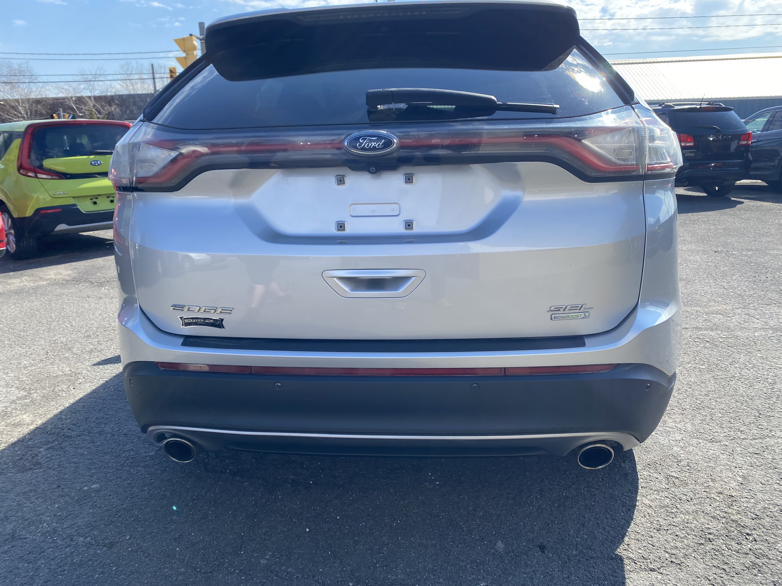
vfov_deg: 53.1
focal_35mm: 26
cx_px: 391
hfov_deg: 67.3
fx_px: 587
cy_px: 293
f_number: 1.8
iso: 32
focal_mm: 4.25
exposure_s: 1/1182
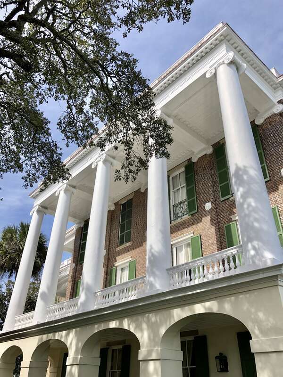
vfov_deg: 63.4
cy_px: 188
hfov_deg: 49.7
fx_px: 305
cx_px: 142
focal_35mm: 28
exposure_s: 1/1799
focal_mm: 3.99
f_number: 1.8
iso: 20
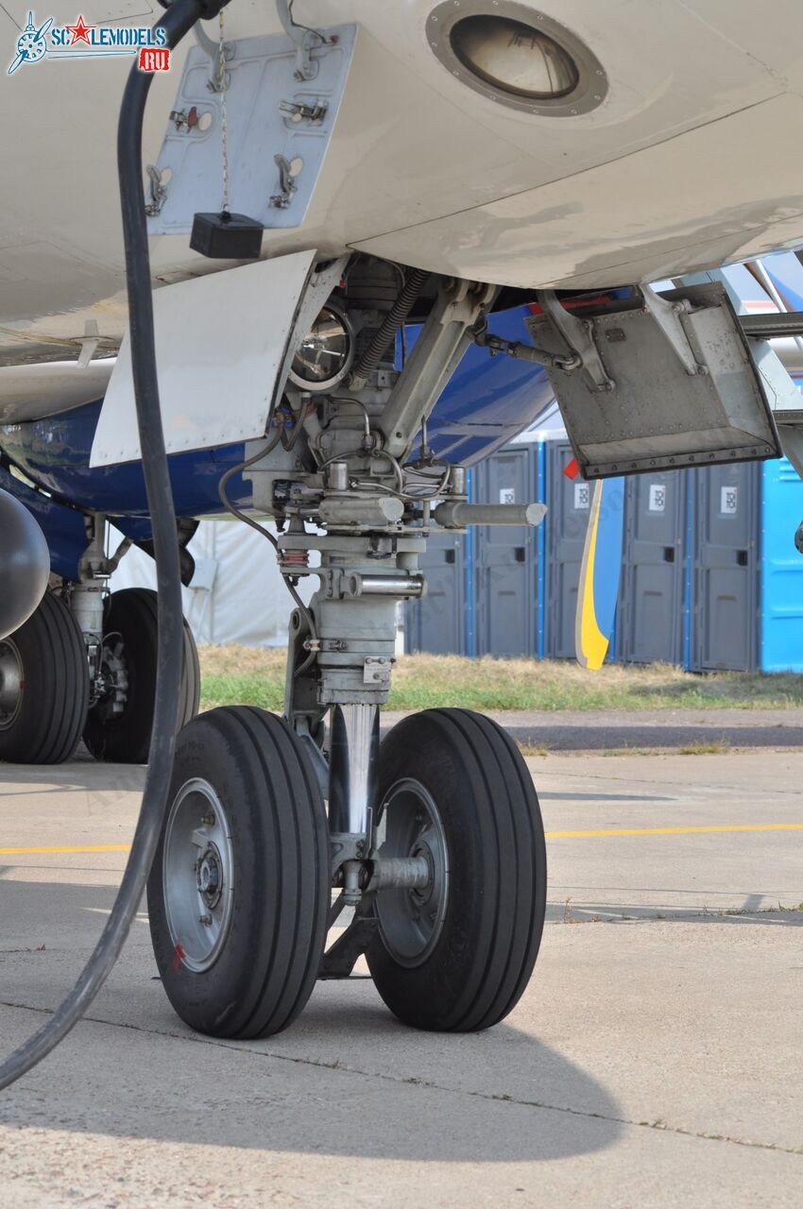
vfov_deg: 19.5
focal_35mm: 105
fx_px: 3522
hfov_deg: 13.0
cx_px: 402
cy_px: 604
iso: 200
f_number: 8
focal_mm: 70
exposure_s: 1/320
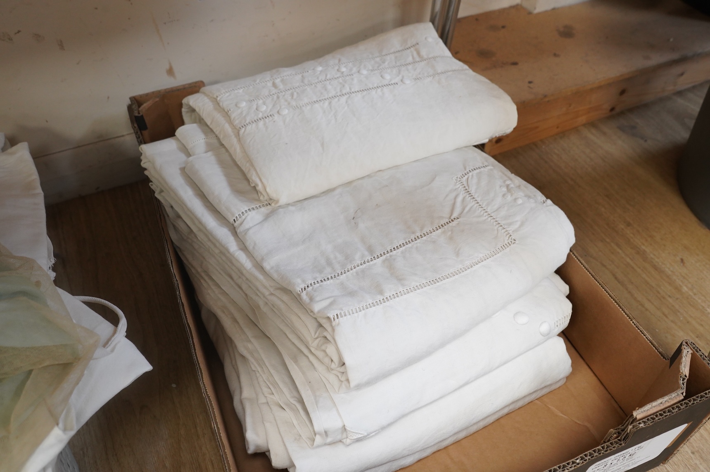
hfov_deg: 63.7
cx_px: 355
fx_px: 571
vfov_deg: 44.9
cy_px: 236
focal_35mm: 29
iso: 3200
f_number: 6.3
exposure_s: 1/100
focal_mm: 29
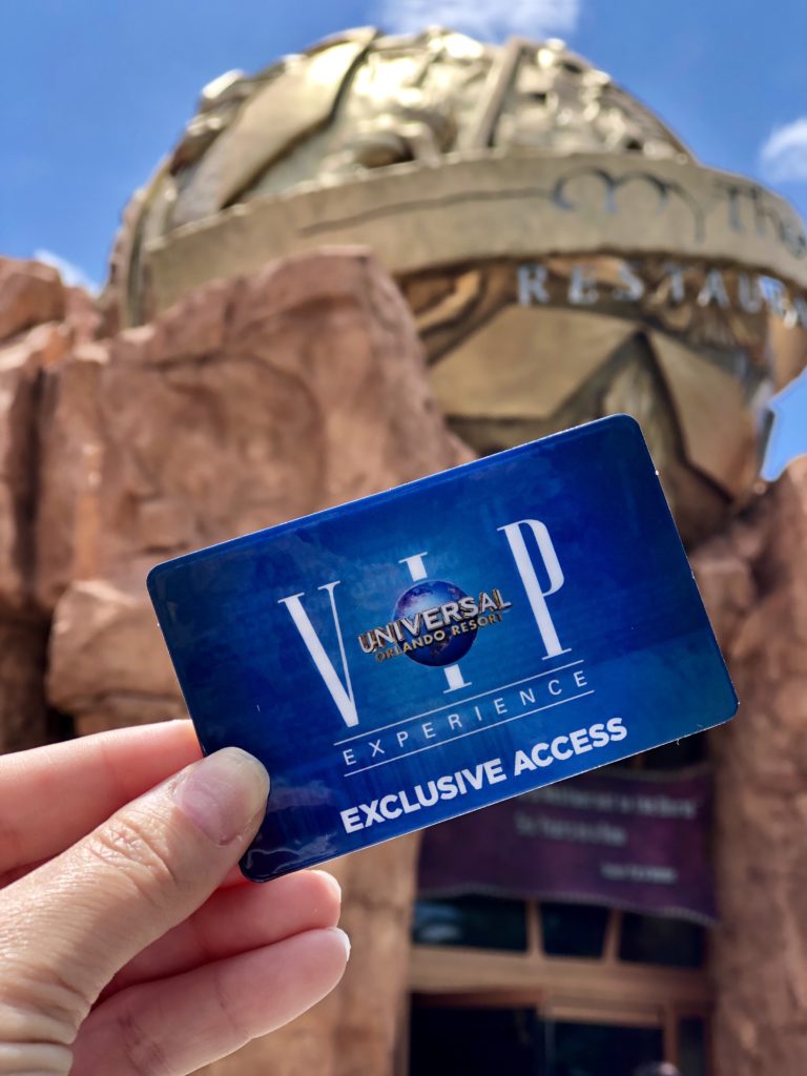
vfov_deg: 33.8
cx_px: 404
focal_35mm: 57
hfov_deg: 25.7
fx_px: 1772
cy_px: 538
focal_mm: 6.6
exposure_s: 1/236
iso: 20
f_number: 2.8
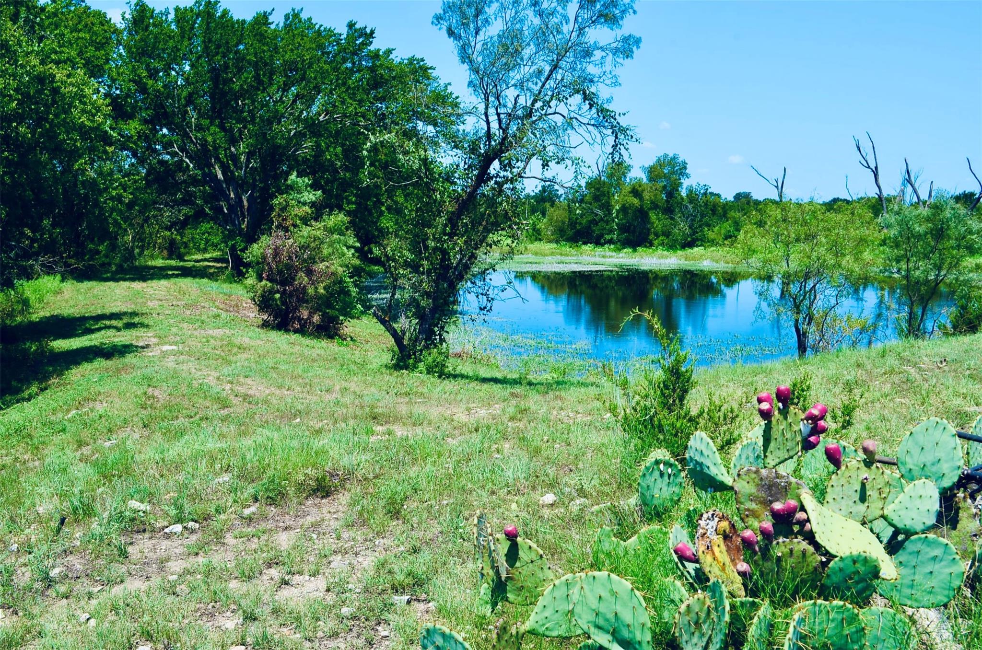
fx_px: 980
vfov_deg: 36.7
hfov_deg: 53.2
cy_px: 325
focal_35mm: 36
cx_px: 491
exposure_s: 1/125
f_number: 11
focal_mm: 24
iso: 160
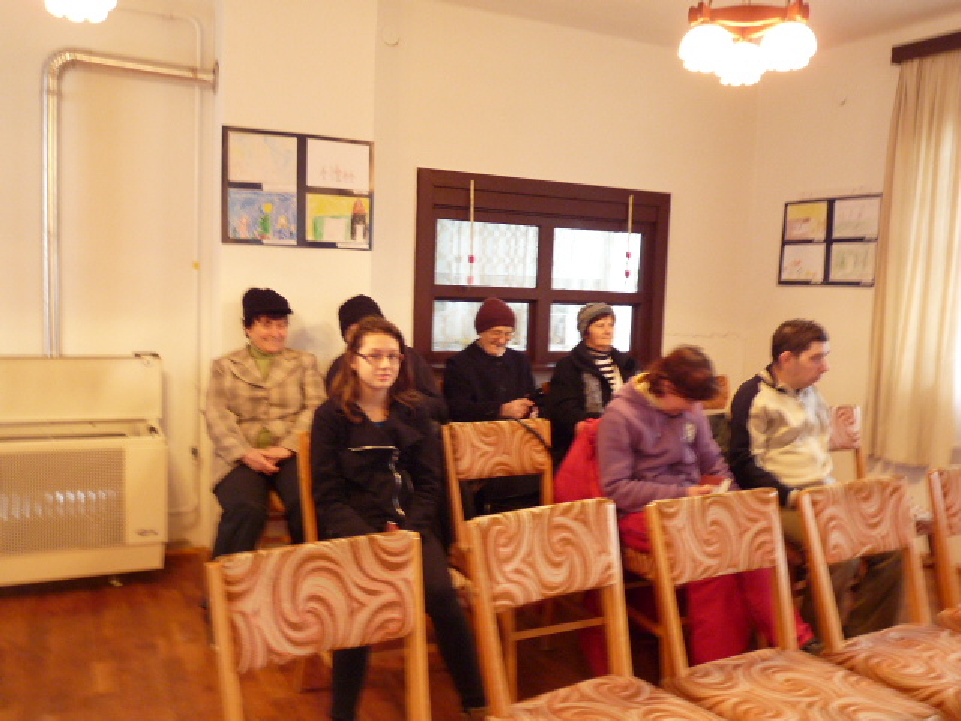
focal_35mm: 29
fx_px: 805
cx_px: 480
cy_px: 360
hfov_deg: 61.7
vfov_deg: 48.2
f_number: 2.8
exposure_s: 1/13
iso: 400
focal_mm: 4.8
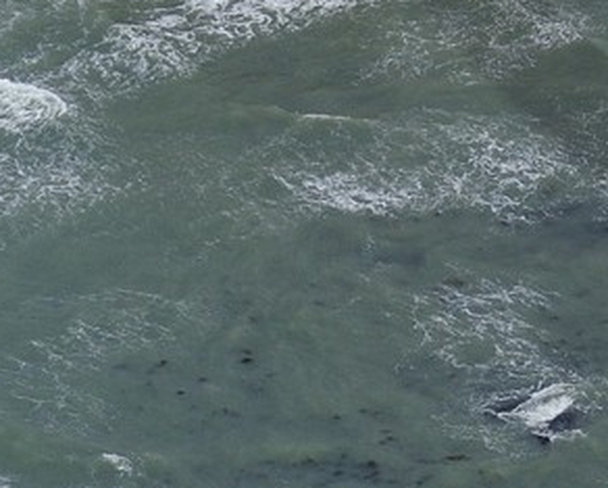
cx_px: 1091
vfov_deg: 1.7
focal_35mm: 900
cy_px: -538
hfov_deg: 2.1
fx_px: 16206
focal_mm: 175
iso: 400
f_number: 7.1
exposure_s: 1/800
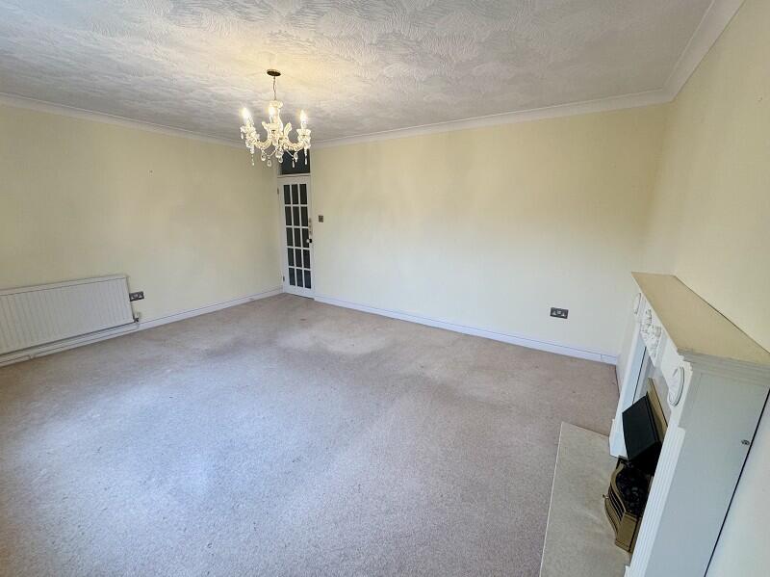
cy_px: 288
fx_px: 311
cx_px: 385
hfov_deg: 102.1
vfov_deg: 85.6
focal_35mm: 14
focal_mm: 2.22
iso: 160
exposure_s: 1/100
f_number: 2.2
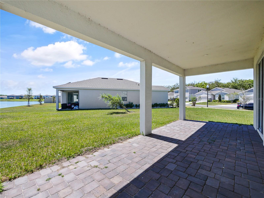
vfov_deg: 85.7
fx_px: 107
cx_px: 132
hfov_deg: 102.1
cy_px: 99
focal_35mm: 14
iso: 200
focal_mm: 7
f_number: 4
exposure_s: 1/1000
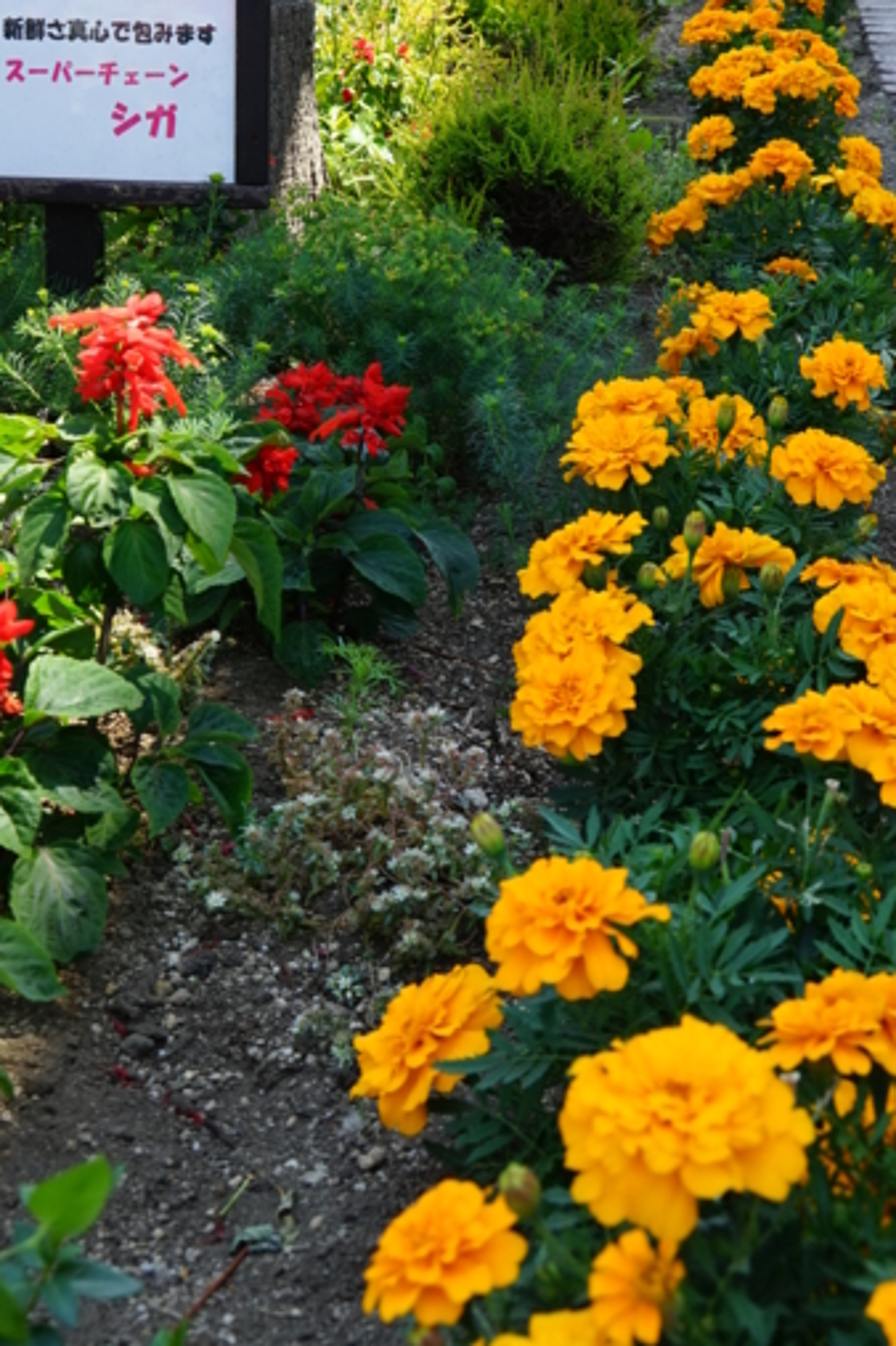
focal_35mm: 63
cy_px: 387
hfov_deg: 21.5
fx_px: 2355
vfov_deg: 31.5
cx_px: 463
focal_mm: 27
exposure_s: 1/80
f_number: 7.1
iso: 100
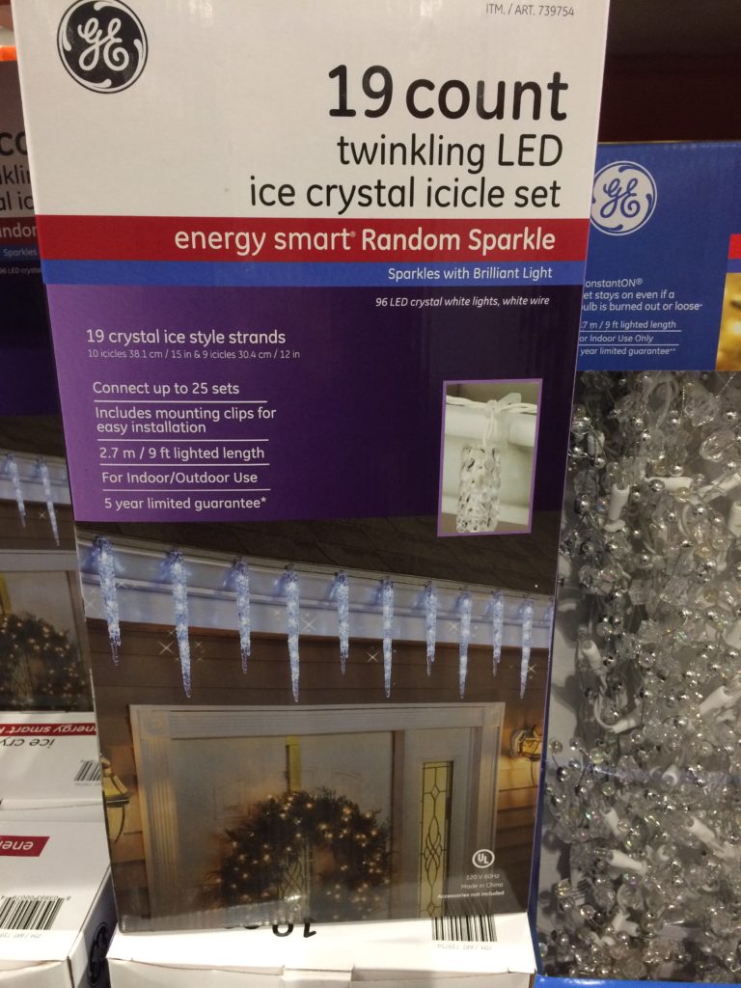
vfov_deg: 61.7
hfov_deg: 48.2
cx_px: 370
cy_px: 494
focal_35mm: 29
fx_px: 828
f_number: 2.2
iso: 160
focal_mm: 4.15
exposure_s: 1/30
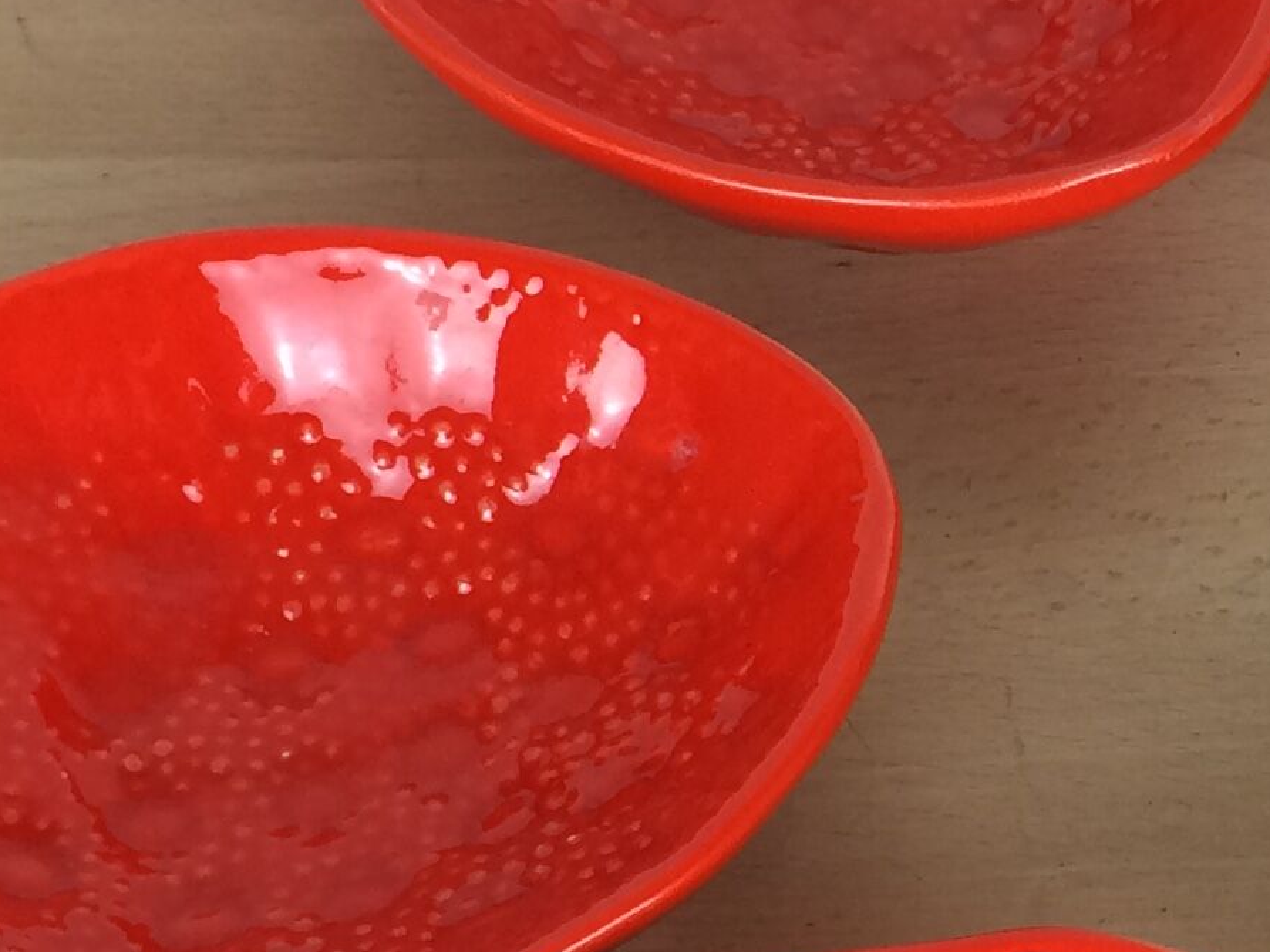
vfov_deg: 13.9
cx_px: 1449
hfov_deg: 17.8
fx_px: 3889
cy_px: 793
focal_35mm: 106
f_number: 2.2
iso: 32
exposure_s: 1/33
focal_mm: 4.15
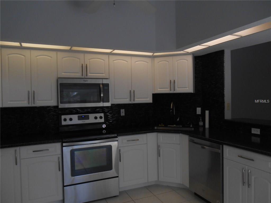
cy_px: 102
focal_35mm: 26
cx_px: 136
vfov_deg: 53.1
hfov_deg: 67.3
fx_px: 204
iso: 200
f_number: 3.4
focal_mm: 4.7
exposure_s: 1/250
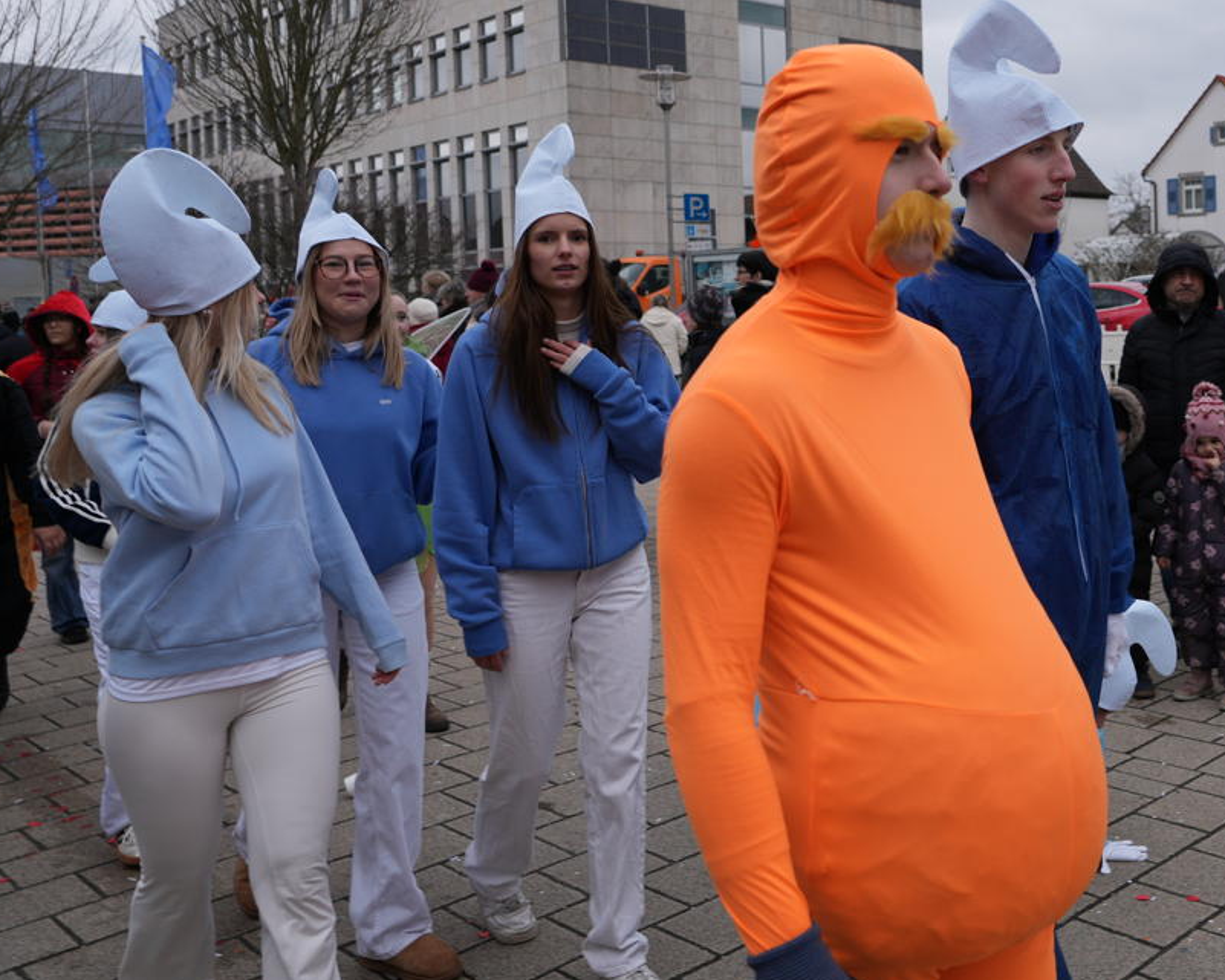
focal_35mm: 36
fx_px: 1305
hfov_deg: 47.9
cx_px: 954
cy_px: 345
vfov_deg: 40.8
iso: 100
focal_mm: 16
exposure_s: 1/320
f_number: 2.8
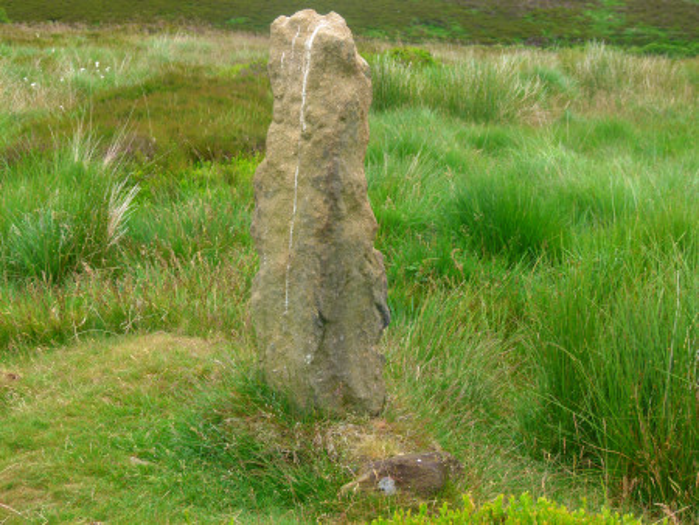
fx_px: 1475
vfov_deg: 20.2
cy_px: 262
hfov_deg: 26.7
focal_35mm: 73
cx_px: 350
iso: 100
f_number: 4
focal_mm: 13.2
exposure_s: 1/200
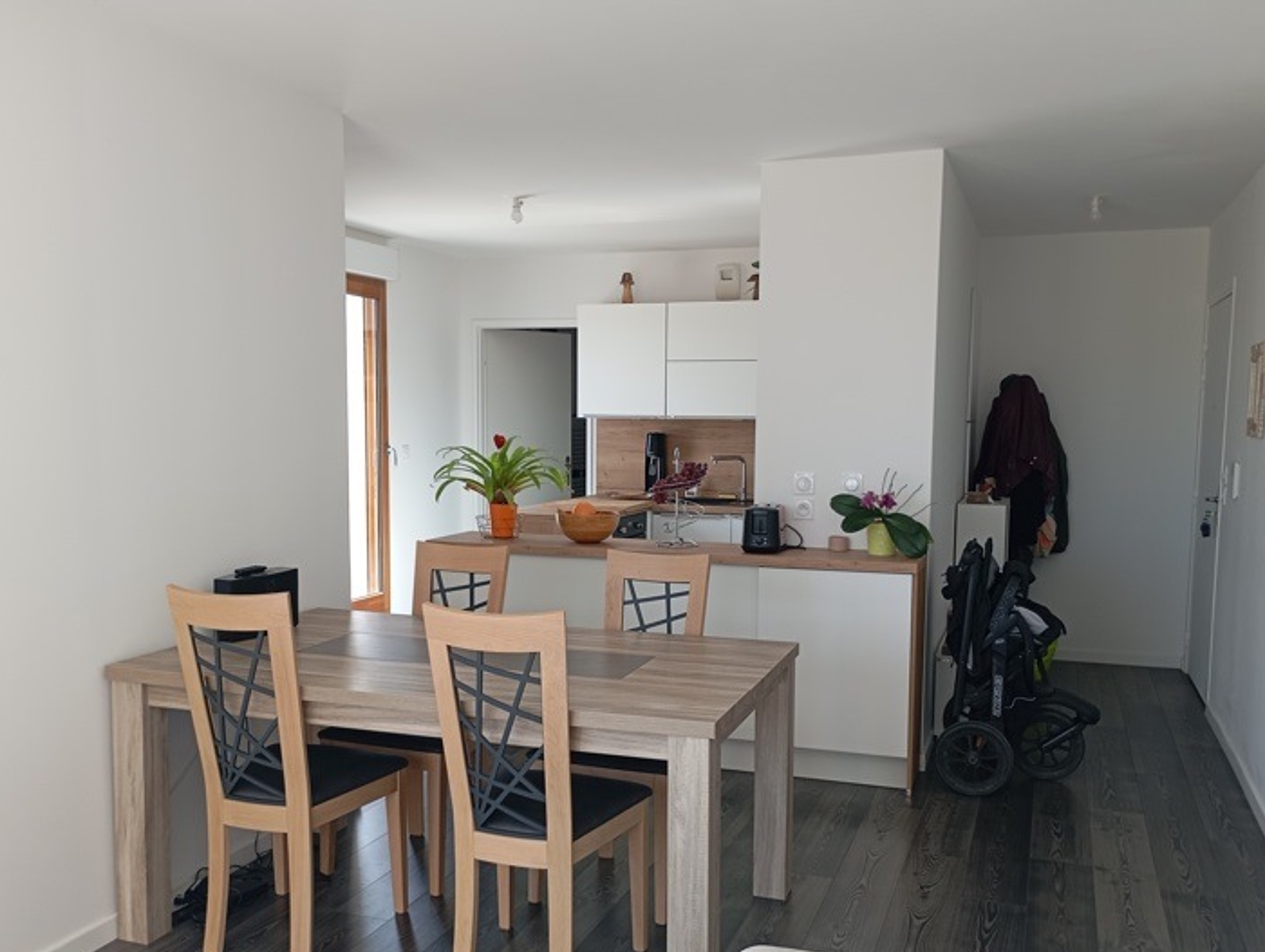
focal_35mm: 32
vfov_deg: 44.2
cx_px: 627
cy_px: 537
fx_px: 1171
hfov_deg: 56.7
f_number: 1.8
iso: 127
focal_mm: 4.27
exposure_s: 1/50
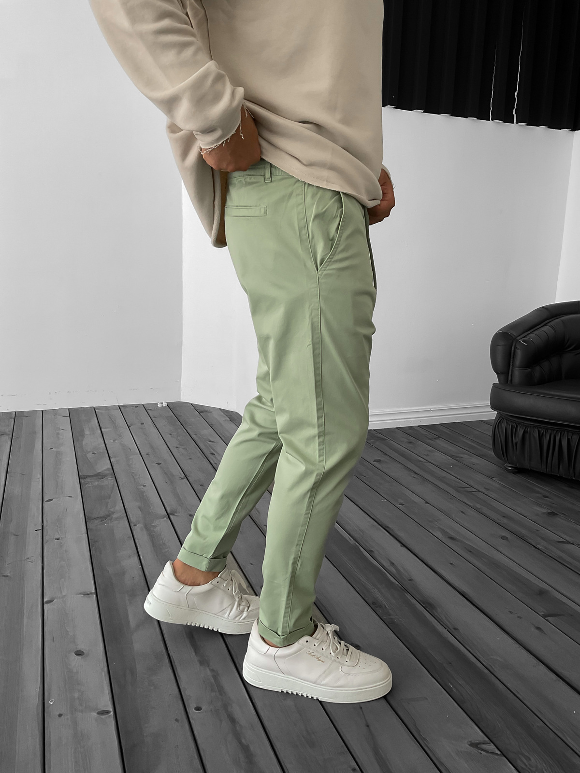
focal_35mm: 29
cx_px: 290
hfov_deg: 48.2
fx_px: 648
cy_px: 386
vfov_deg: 61.7
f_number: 1.8
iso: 32
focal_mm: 3
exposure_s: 1/120
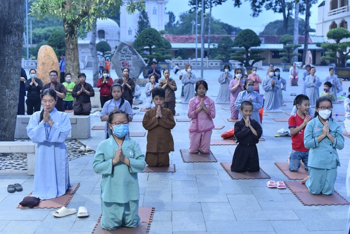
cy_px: 117
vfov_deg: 27.0
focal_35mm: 50
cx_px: 175
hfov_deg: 39.6
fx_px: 486
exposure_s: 1/125
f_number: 3.2
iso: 2000
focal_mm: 50
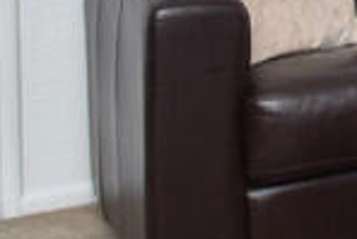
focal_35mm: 104
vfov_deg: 12.1
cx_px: 842
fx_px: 1032
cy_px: -197
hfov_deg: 14.0
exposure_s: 1/80
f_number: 8
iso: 400
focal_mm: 10
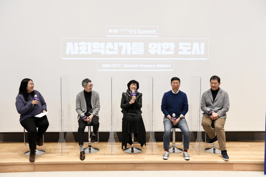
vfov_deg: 33.4
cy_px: 88
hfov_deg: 48.5
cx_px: 133
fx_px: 296
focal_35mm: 40
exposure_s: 1/100
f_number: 6.3
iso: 3200
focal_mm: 40
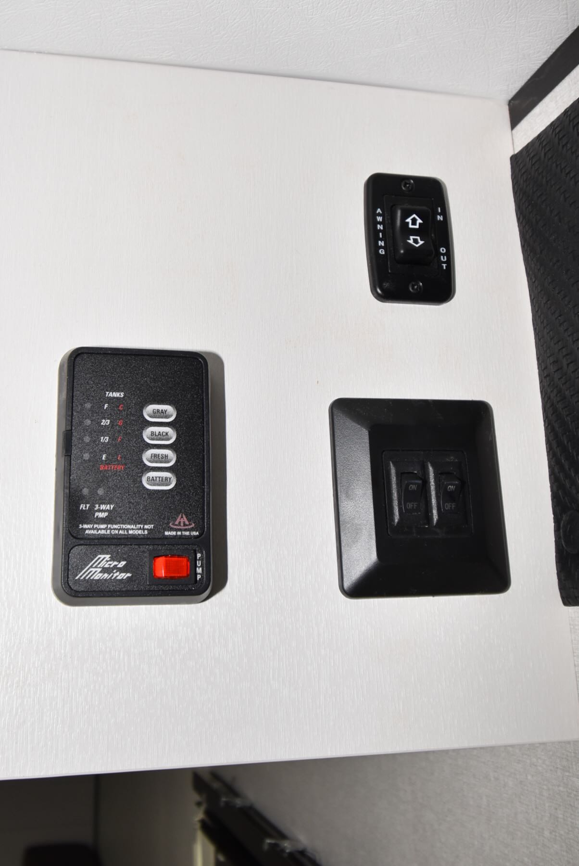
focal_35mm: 28
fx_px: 686
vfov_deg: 64.5
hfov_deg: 45.8
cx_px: 290
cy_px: 433
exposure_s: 1/60
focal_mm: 19
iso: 400
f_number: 5.6
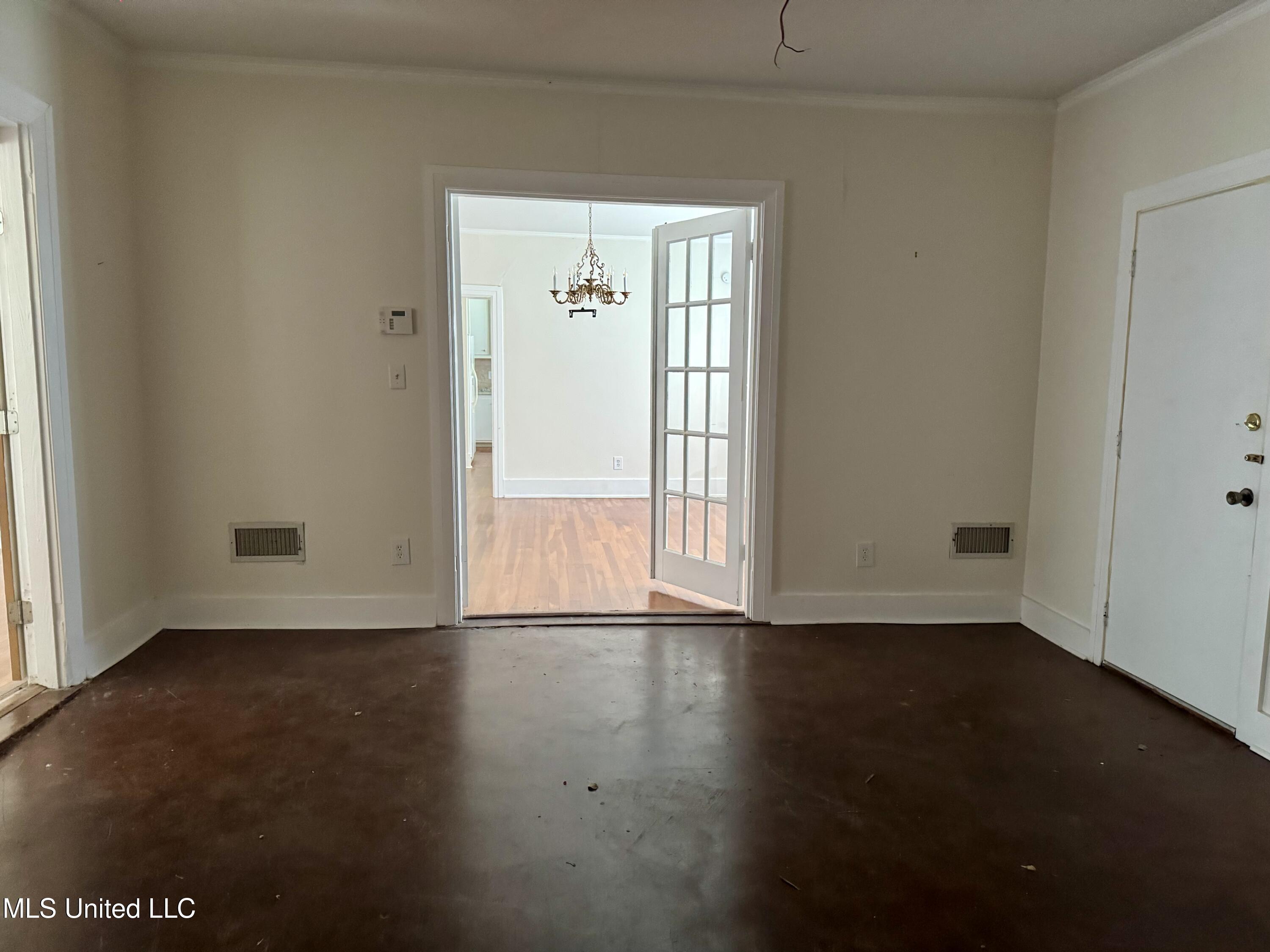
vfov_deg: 56.8
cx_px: 635
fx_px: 881
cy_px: 476
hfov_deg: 71.6
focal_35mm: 24
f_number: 1.78
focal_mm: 6.76
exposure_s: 1/60
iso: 800
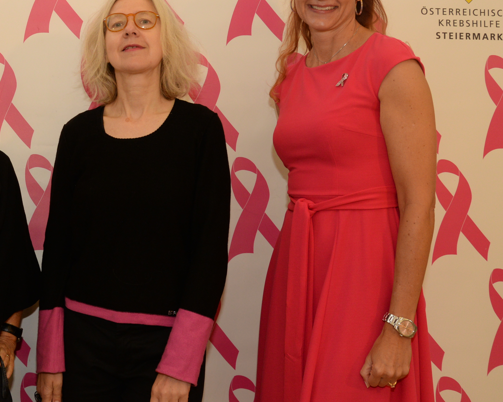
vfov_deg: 27.7
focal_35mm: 54
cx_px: 46
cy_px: 100
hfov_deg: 32.9
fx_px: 804
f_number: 7.1
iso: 800
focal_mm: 26
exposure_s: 1/60
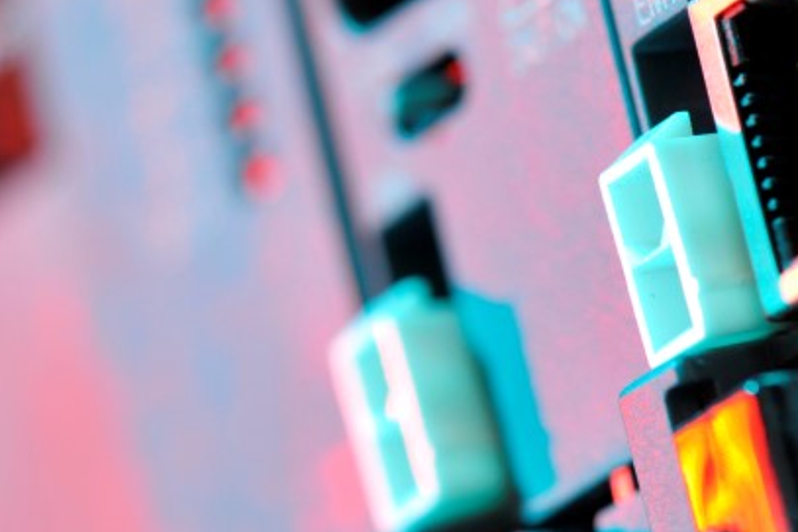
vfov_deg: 4.6
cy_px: 108
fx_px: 6603
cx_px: 469
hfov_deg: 6.9
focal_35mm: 298
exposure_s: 1/60
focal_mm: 105
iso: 250
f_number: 5.6
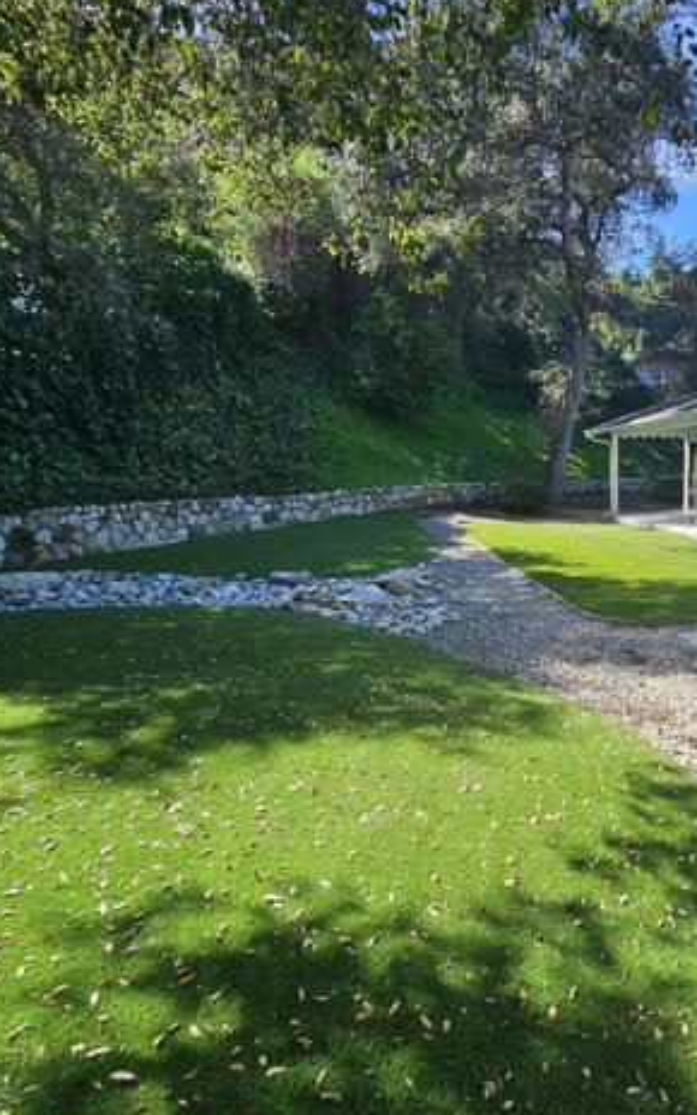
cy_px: 562
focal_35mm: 19
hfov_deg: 57.4
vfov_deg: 88.0
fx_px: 577
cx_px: 562
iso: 50
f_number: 2.2
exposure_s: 1/728
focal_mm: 2.2
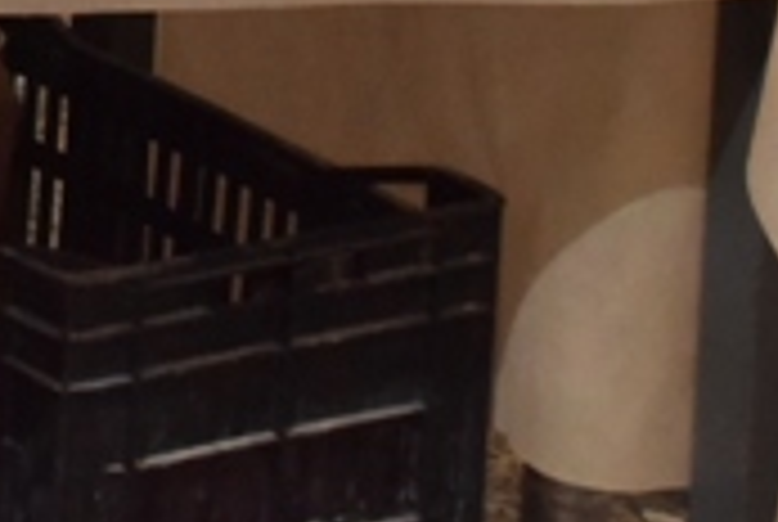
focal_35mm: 260
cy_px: -938
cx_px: -1165
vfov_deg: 5.1
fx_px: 5628
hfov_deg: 7.4
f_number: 20
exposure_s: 1/1600
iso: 3200
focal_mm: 44
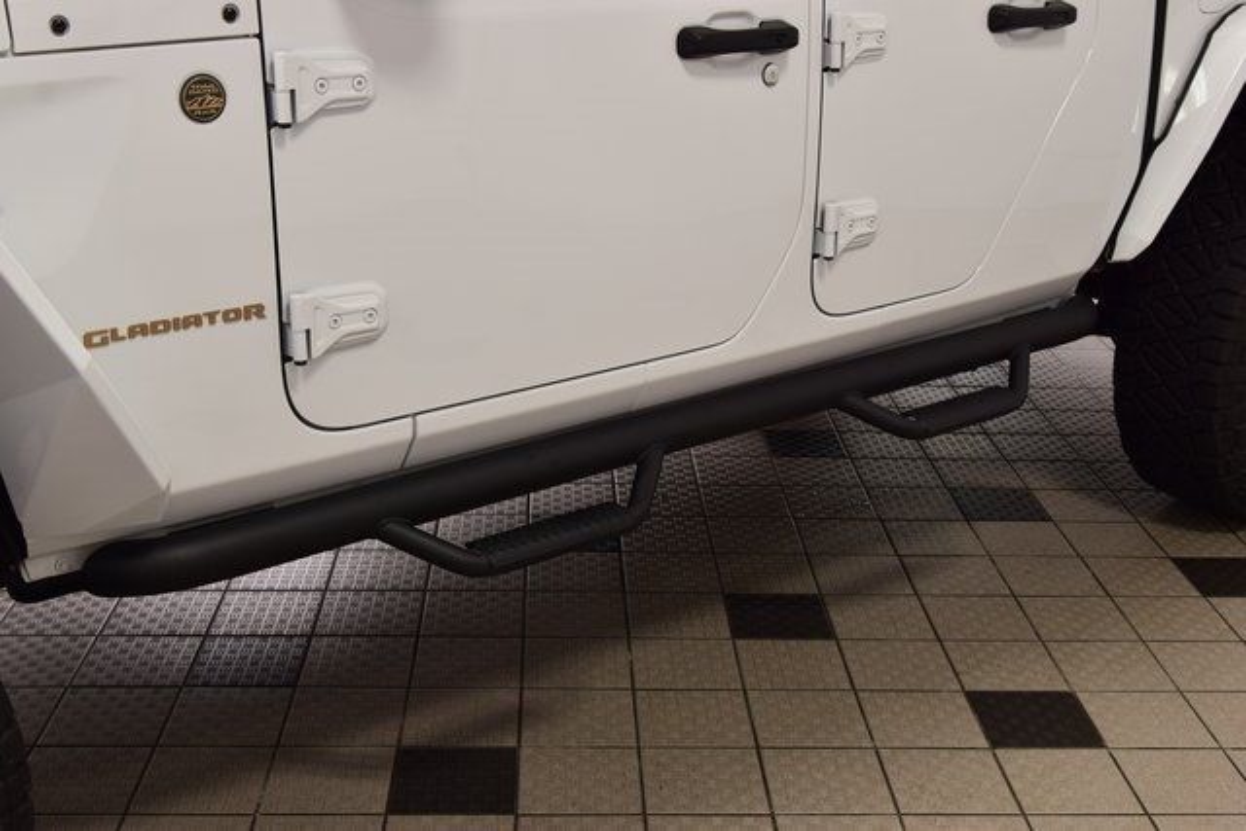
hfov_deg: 41.1
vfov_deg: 28.1
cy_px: 416
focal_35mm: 48
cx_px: 623
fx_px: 1662
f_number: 7.1
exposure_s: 1/30
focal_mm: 32
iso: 400
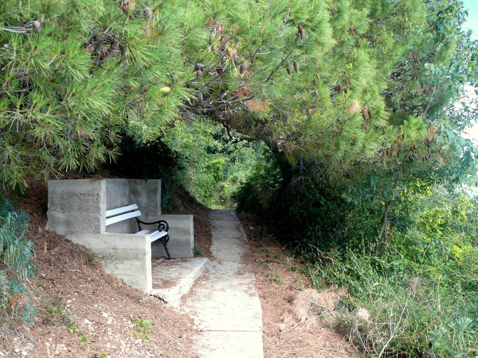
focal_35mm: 35
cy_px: 179
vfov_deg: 40.7
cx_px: 239
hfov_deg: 52.6
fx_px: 483
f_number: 2.8
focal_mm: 7.4
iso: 100
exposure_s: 1/60
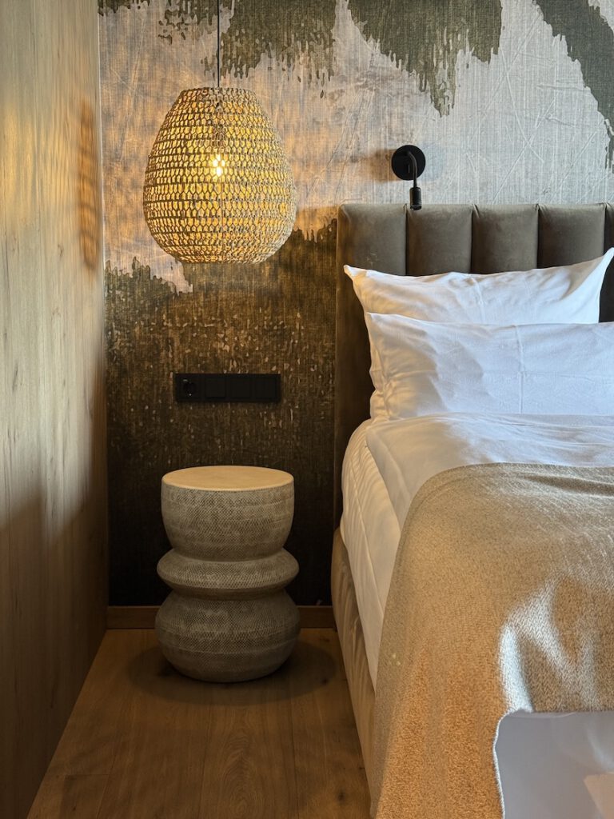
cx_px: 307
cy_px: 410
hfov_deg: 30.3
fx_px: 1135
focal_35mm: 48
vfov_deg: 39.7
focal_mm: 6.76
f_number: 1.78
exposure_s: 1/50
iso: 160
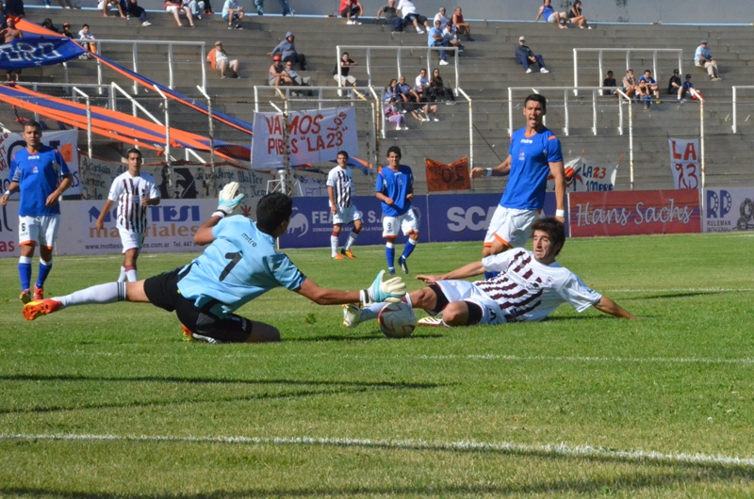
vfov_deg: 8.7
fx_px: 3292
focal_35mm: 158
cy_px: 250
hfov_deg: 13.1
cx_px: 377
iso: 5000
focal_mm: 105
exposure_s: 1/2000
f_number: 22
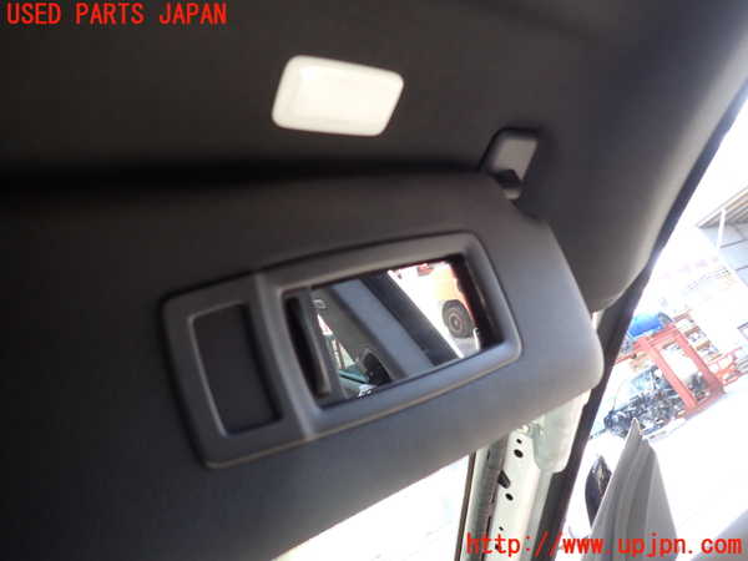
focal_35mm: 25
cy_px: 280
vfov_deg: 54.9
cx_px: 374
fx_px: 540
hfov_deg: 69.4
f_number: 2
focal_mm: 4.5
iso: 100
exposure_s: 1/80
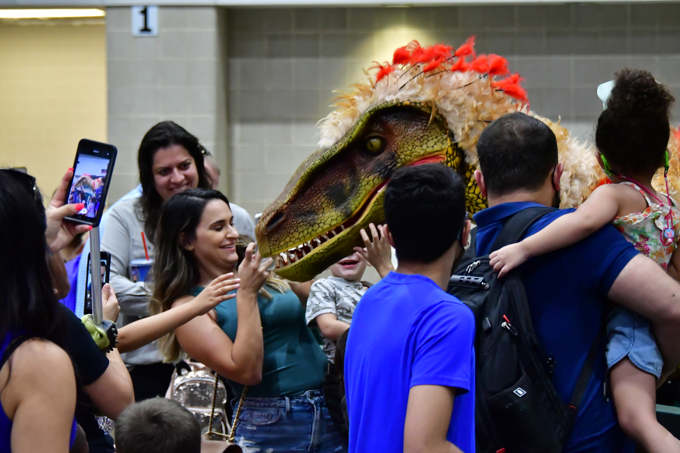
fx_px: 2833
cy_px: 226
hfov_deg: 13.7
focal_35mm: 150
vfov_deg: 9.1
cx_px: 340
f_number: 5.3
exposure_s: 1/200
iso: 3200
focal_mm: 100
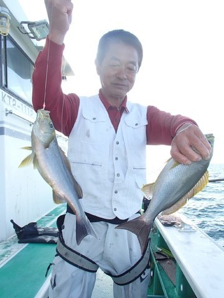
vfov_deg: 63.4
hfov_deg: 49.7
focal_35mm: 28
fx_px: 242
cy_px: 149
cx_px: 112
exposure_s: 1/160
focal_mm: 5
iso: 100
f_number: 3.9
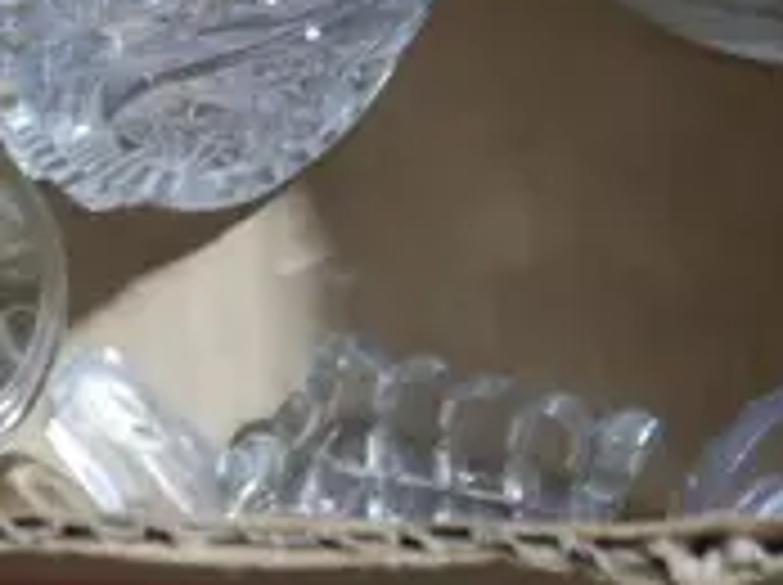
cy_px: -497
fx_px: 3998
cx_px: -540
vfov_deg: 8.1
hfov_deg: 10.6
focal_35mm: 177
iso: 500
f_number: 3.6
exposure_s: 1/60
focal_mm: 15
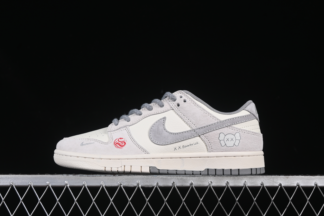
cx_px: 162
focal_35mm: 75
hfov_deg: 27.0
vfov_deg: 18.2
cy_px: 108
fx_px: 675
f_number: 8
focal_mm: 50
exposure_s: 1/80
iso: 160
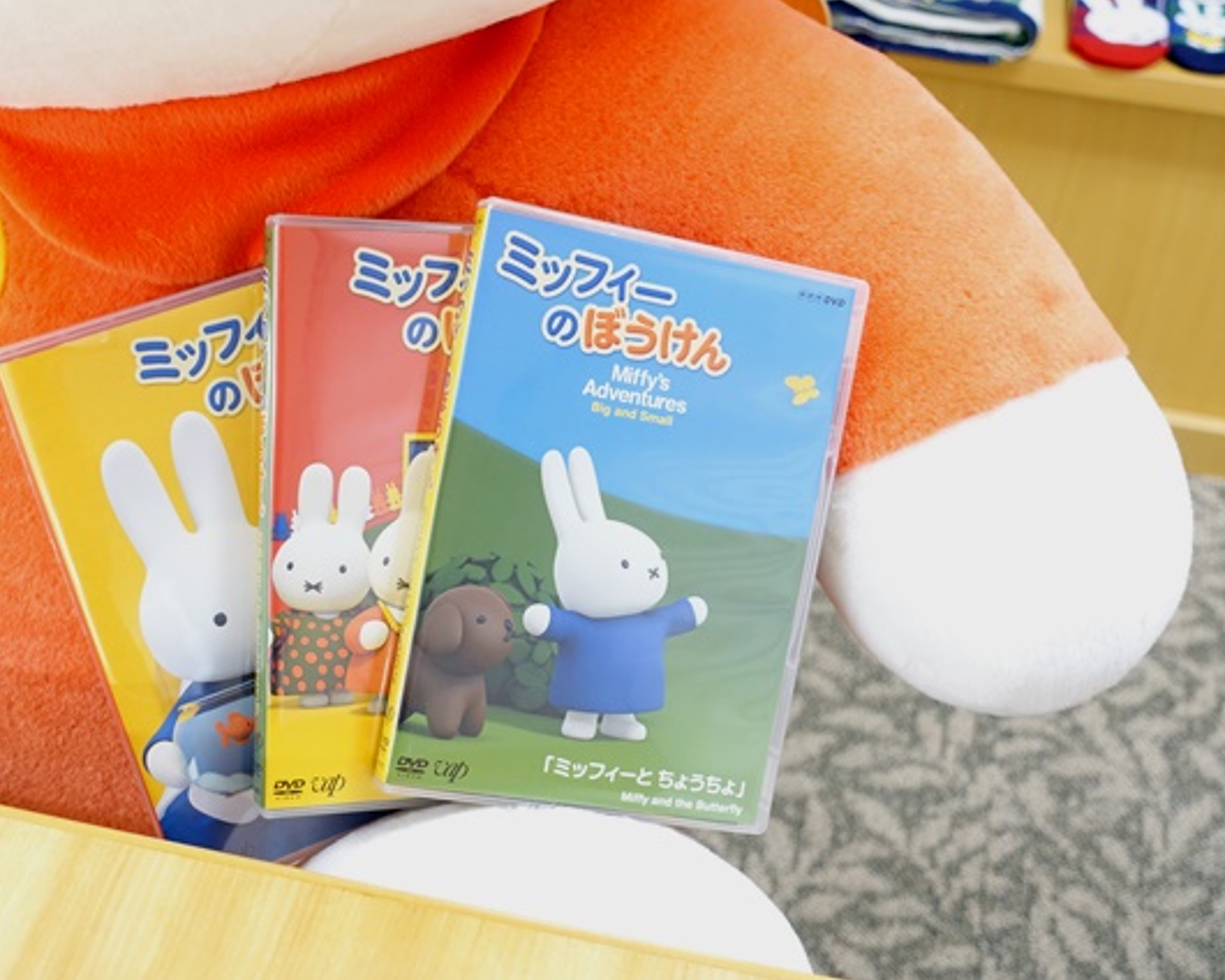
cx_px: 527
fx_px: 1849
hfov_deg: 36.6
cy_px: 489
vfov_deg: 29.7
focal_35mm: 51
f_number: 2.8
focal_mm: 16.39
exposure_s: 1/50
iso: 640
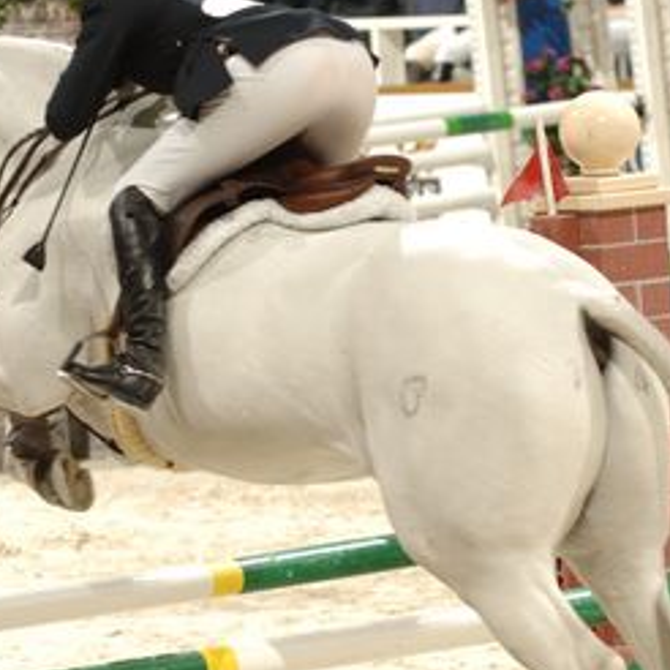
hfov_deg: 3.9
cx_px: 373
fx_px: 9791
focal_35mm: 447
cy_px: 301
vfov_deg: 3.9
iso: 200
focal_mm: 135
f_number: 4
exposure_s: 1/250
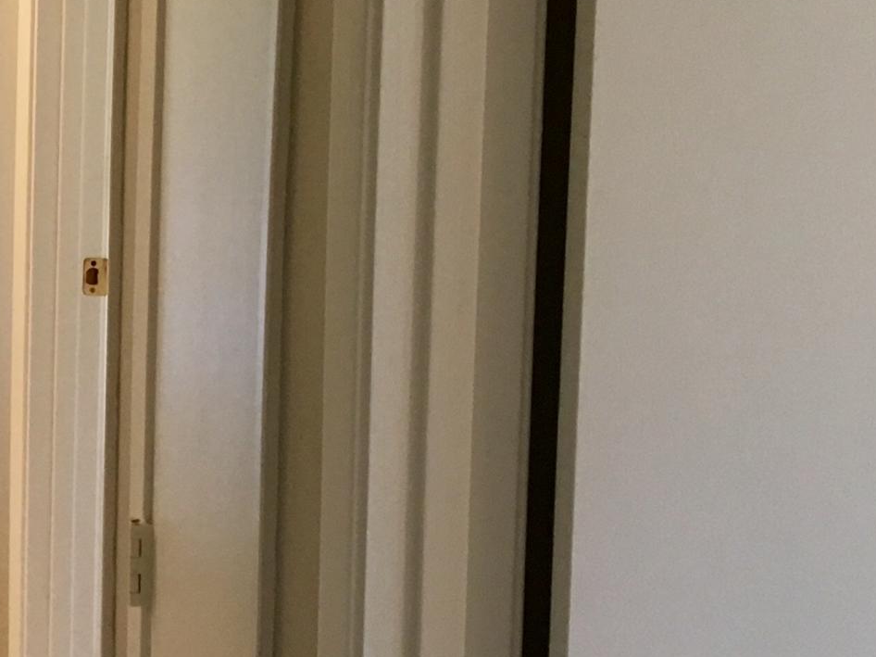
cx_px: -285
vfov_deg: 16.0
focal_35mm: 92
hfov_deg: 19.5
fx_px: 2328
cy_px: 146
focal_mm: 4.15
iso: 100
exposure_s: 1/33
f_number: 2.2
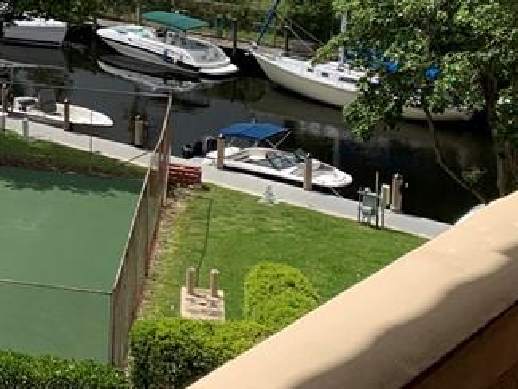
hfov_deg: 21.6
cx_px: -153
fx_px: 1228
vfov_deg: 17.3
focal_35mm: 82
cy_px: -64
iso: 25
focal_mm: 4.25
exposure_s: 1/3521
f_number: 1.8
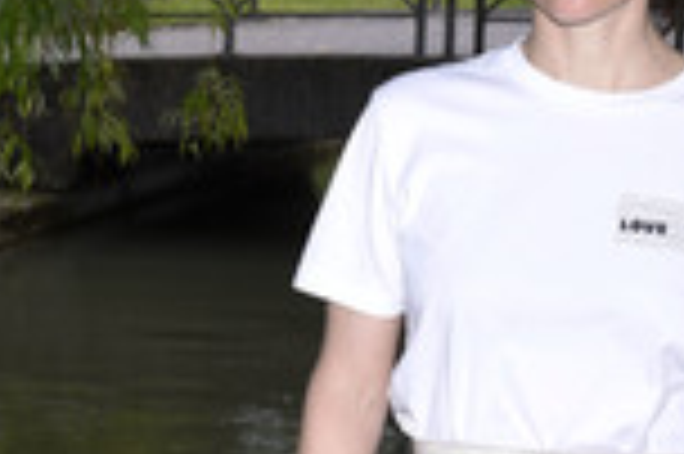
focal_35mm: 148
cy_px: 288
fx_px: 2809
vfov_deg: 9.2
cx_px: 254
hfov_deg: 13.9
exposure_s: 1/160
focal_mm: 50
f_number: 8
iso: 500
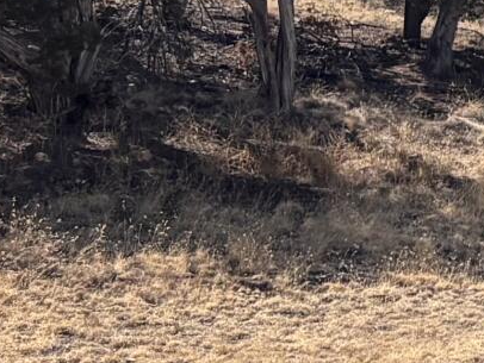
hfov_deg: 7.9
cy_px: 27
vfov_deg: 7.7
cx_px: 1717
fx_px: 2686
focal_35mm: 192
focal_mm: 5.96
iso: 50
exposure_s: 1/3021
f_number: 1.6
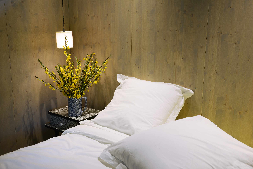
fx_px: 267
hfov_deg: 50.7
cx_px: 126
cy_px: 84
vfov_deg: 35.1
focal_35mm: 38
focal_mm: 38
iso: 100
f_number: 22
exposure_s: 2.5
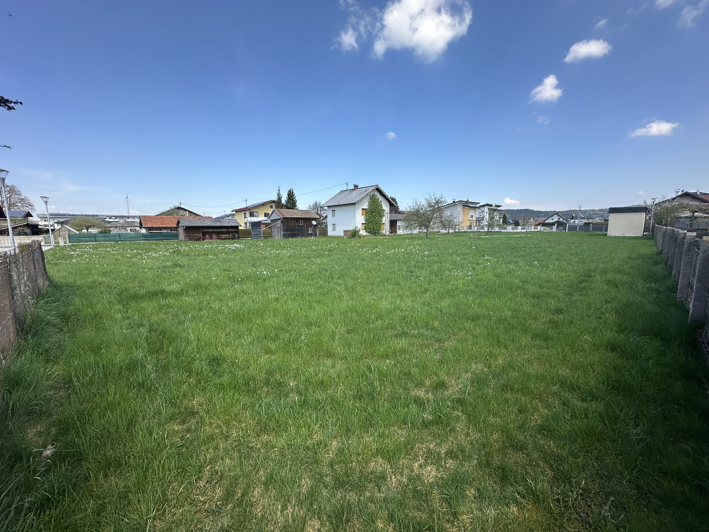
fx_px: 287
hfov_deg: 102.1
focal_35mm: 14
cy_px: 266
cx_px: 354
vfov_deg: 85.7
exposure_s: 1/1033
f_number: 2.2
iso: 40
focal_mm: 2.22
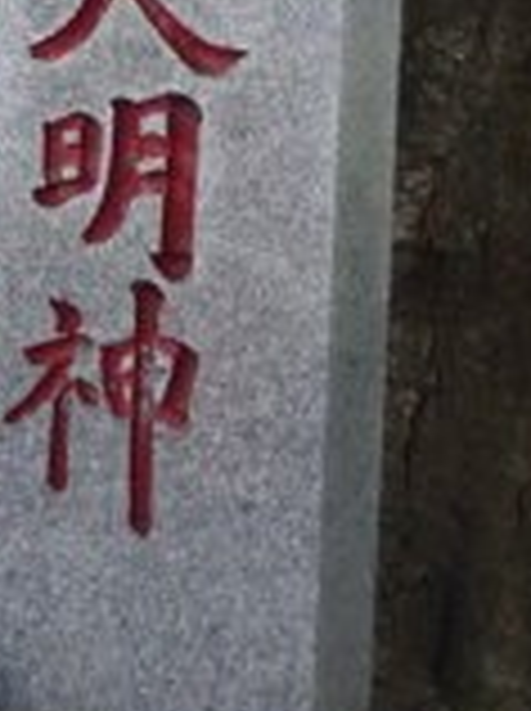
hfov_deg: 2.6
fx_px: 11567
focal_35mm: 564
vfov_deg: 3.5
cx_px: 191
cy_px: -256
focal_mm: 30.42
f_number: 5.6
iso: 1000
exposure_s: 1/200
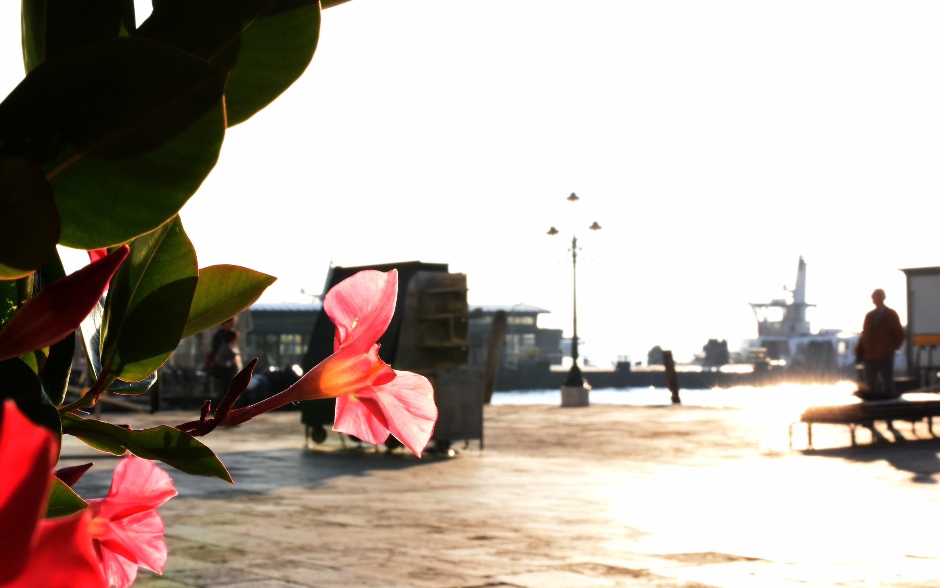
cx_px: 474
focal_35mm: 65
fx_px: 1665
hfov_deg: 31.5
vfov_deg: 20.0
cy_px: 292
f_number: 29
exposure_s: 1/50
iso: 400
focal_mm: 42
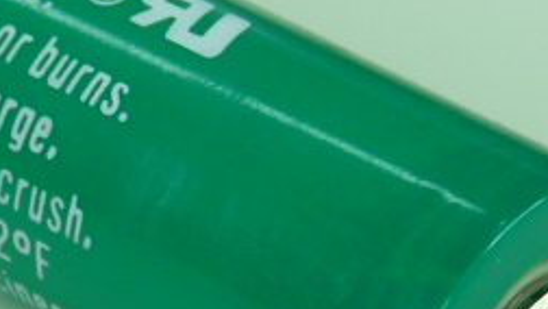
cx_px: -4
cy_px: 224
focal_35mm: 274
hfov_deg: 7.8
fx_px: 3983
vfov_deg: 4.4
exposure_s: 1/60
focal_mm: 9.9
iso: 100
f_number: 3.2
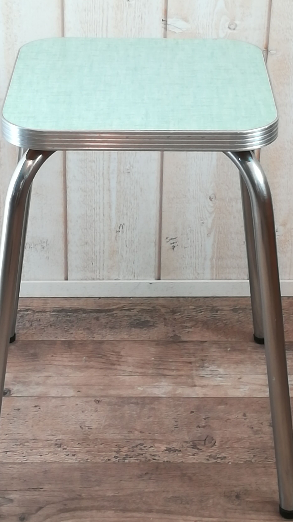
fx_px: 1174
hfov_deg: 14.2
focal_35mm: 85
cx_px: 145
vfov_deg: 25.0
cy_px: 267
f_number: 2.2
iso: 250
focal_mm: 3.83
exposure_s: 1/33.3
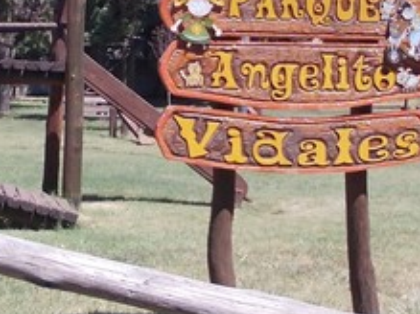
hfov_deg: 20.0
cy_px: 73
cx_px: 153
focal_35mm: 98
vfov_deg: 15.0
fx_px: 1188
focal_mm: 4
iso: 80
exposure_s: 1/250
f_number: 5.4
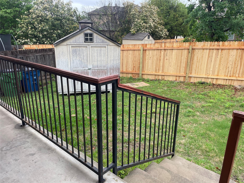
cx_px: 122
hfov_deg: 67.3
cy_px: 92
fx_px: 183
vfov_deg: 53.1
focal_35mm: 26
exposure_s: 1/203
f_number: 1.6
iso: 32
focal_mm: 4.2
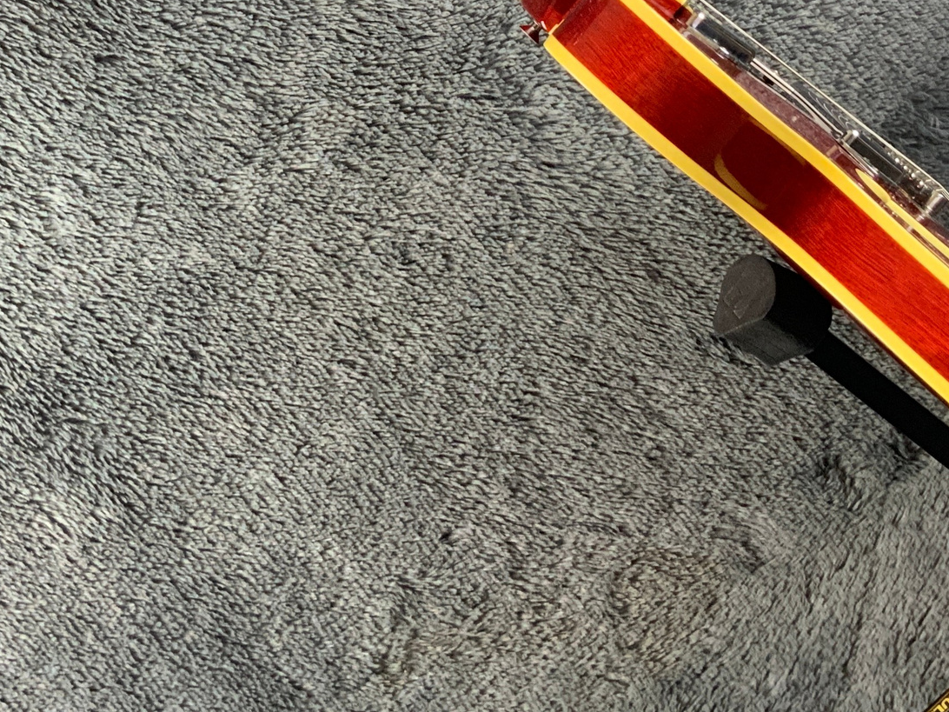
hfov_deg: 28.5
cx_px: 428
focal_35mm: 68
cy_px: -81
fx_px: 1864
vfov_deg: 20.6
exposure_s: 1/50
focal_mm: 3
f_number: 1.8
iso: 125
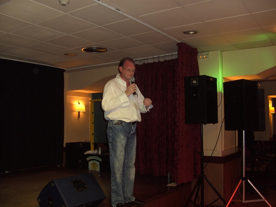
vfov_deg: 38.7
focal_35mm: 37
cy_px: 104
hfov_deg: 50.1
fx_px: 295
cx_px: 138
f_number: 2.8
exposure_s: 1/50
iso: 100
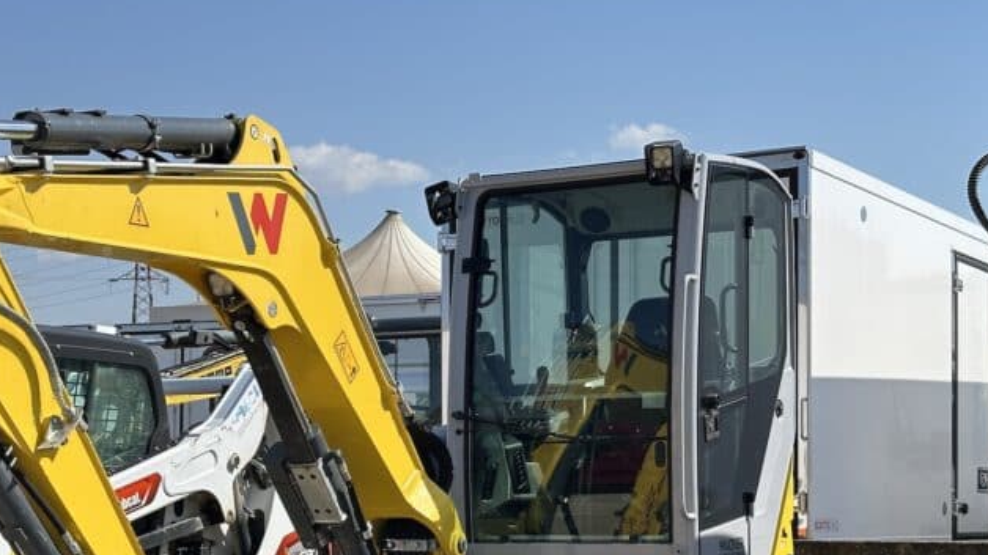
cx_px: 356
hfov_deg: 28.1
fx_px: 1965
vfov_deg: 15.9
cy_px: 510
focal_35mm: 75
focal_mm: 6.86
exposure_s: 1/4785
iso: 64
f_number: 1.78
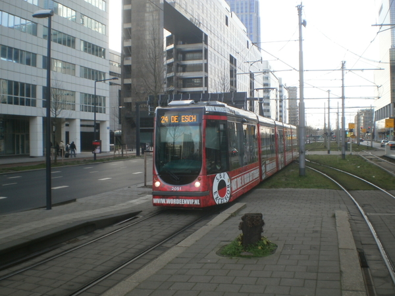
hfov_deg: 51.4
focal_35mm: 36
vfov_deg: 39.7
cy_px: 148
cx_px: 198
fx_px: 411
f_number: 4.6
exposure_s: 1/100
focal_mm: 6.3
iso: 100
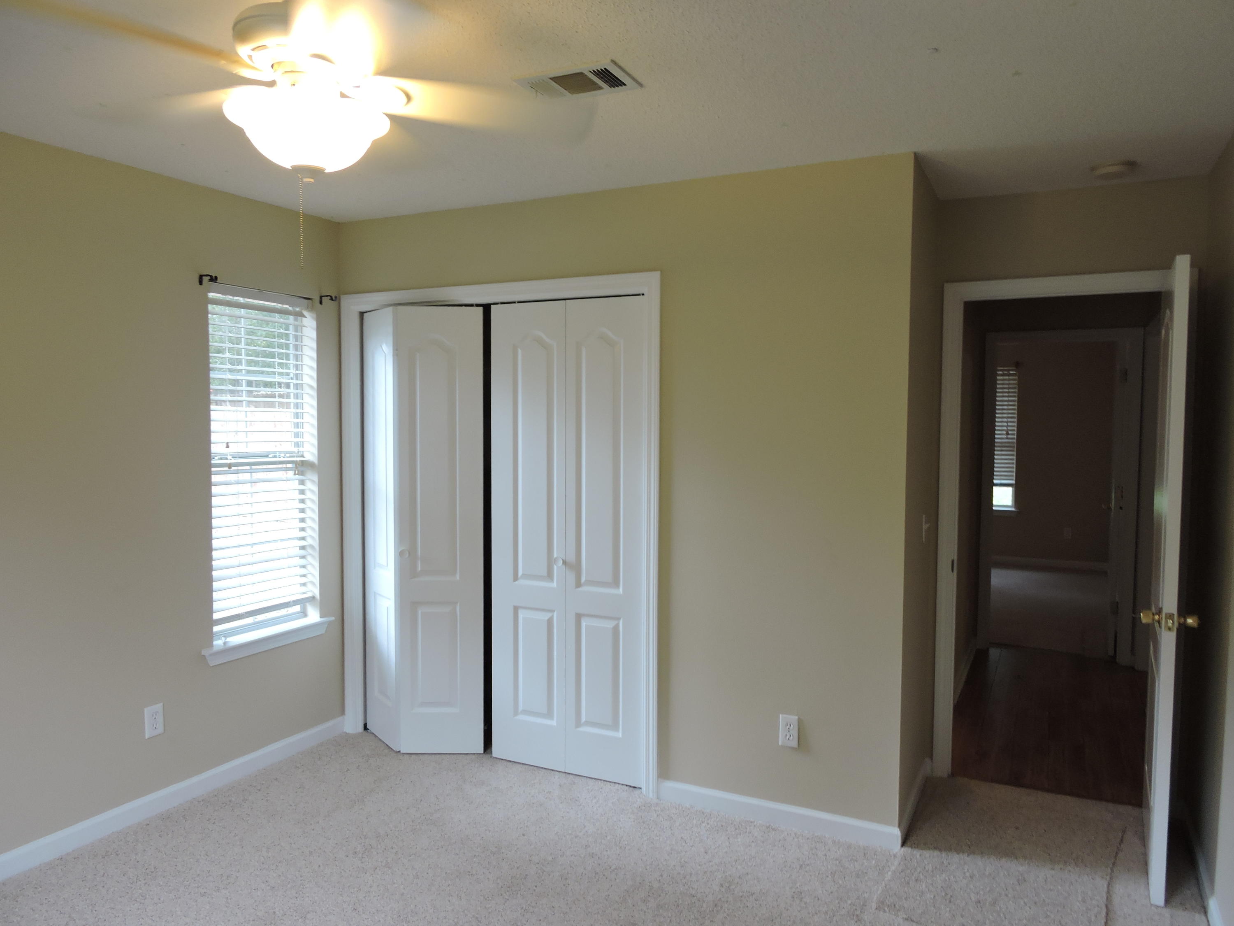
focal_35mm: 24
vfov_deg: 56.8
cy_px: 463
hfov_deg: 71.6
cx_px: 617
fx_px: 856
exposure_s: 1/30
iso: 180
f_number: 3.3
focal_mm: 4.3
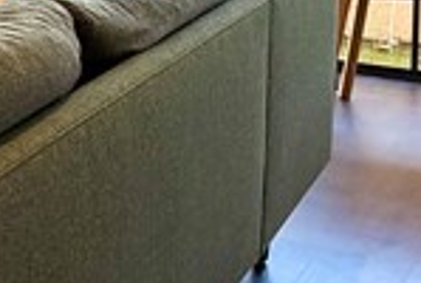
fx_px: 2004
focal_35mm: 171
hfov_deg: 10.9
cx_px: -427
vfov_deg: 7.5
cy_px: -396
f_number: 1.78
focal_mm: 6.76
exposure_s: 1/121
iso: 160
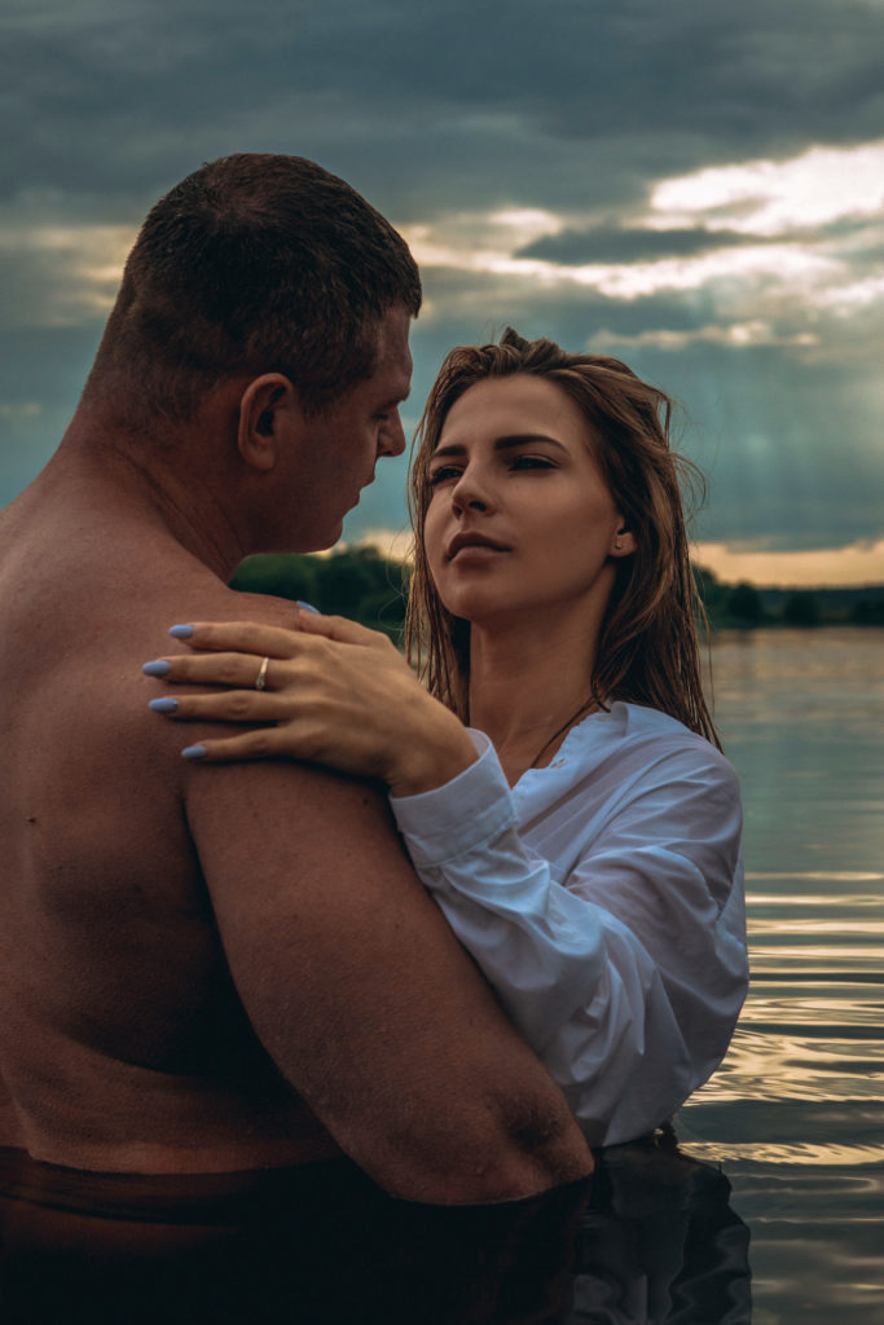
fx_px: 2761
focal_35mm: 75
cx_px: 442
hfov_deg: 18.2
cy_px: 662
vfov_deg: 27.0
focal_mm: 50
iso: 800
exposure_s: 1/2000
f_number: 5.6
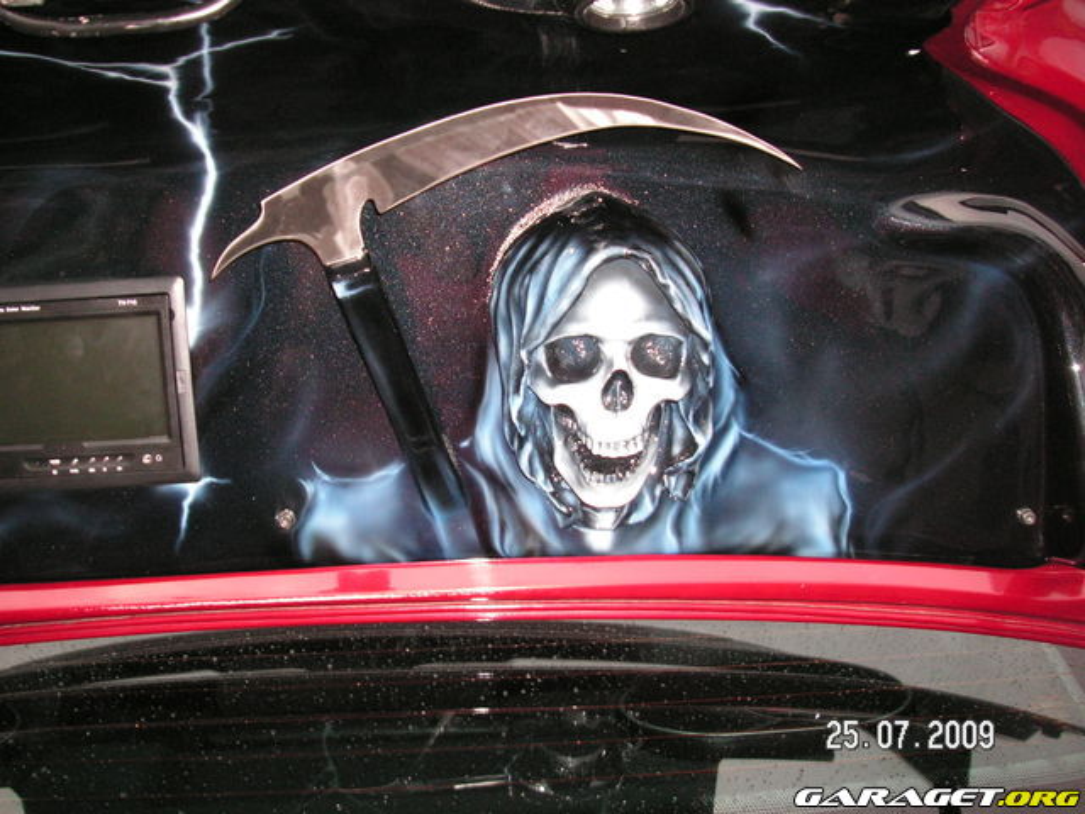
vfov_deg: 37.7
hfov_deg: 49.0
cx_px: 542
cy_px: 407
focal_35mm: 38
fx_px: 1191
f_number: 3.3
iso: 160
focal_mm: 6.3
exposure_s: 1/45
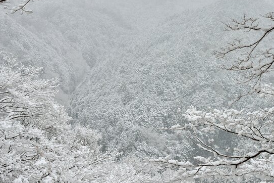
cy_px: 93
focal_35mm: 79
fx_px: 601
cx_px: 164
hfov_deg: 25.6
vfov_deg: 17.3
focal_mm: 62
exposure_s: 1/100
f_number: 9
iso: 100
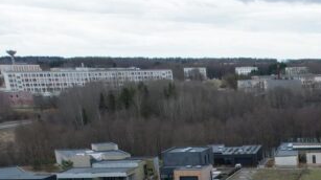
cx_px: 435
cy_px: 320
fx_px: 655
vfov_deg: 14.0
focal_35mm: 77
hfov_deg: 23.7
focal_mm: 8.38
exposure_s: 1/320
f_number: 2.8
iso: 150
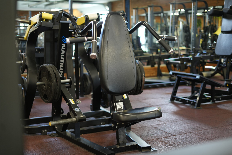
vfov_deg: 27.0
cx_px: 116
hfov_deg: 39.6
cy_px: 78
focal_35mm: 50
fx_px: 322
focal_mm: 50
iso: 640
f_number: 1.8
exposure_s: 1/50
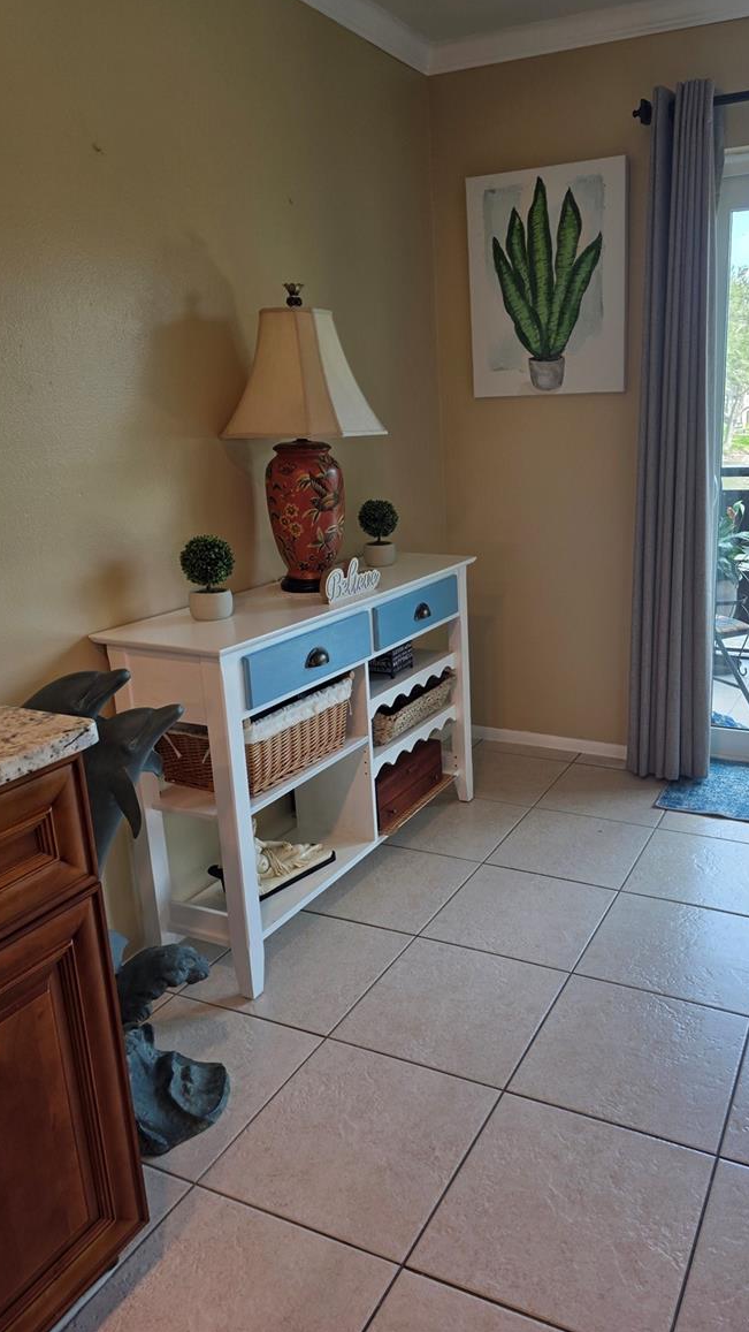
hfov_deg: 44.0
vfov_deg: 71.9
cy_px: 644
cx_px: 468
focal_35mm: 26
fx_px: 918
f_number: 1.7
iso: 64
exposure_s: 1/120
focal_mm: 6.3
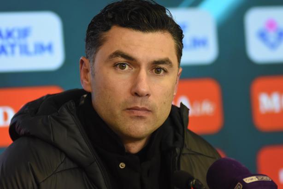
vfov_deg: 4.6
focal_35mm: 300
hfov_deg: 6.9
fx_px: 2359
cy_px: 94
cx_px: 142
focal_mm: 200
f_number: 2.8
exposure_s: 1/250
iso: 1600
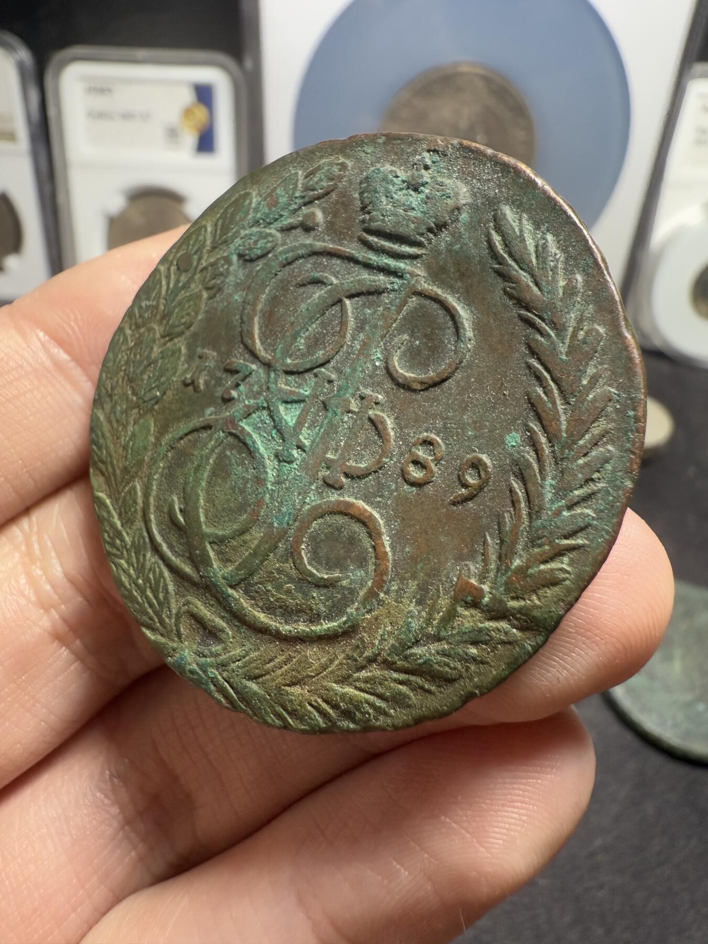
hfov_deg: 56.8
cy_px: 472
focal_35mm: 24
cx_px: 354
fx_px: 654
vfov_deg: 71.6
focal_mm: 2.22
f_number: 2.2
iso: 250
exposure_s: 1/99
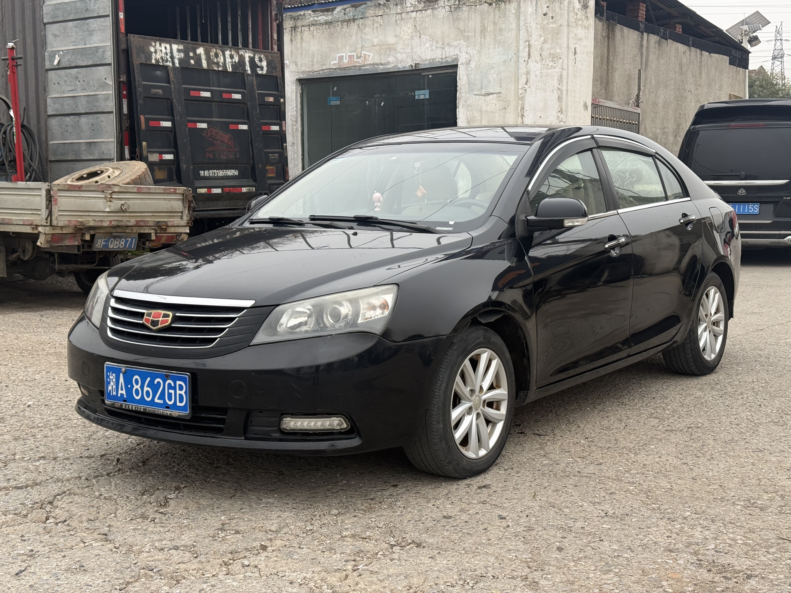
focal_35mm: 48
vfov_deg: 30.3
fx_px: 1097
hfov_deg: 39.7
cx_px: 396
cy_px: 296
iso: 80
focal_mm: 6.76
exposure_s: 1/601
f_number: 1.78
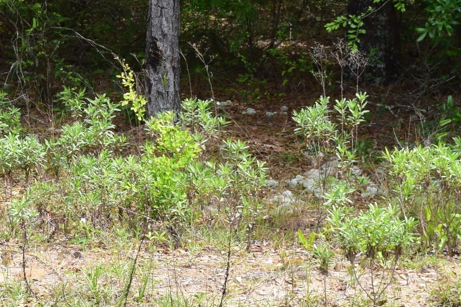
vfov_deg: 6.6
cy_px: -57
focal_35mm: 208
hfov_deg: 9.9
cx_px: 72
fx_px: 2663
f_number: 10
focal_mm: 38
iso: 400
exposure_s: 1/320
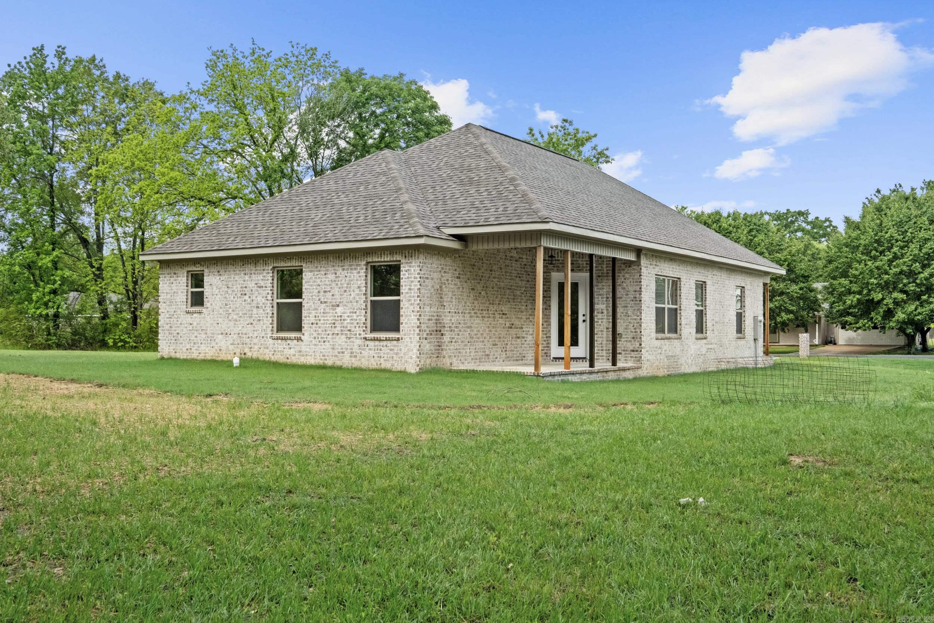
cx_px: 467
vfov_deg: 36.9
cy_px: 312
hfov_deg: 53.1
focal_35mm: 36
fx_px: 934
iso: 800
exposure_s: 1/200
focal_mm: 24
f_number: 8
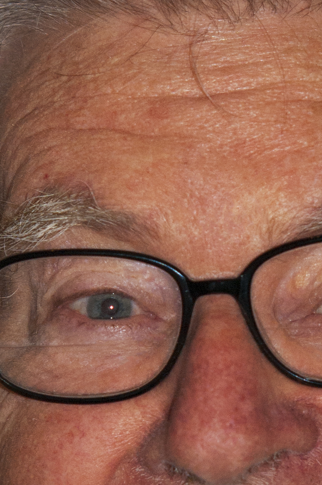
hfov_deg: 3.4
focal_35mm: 399
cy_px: 345
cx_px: 217
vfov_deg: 5.2
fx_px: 5367
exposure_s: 1/60
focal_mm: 105
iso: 1600
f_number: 4.5
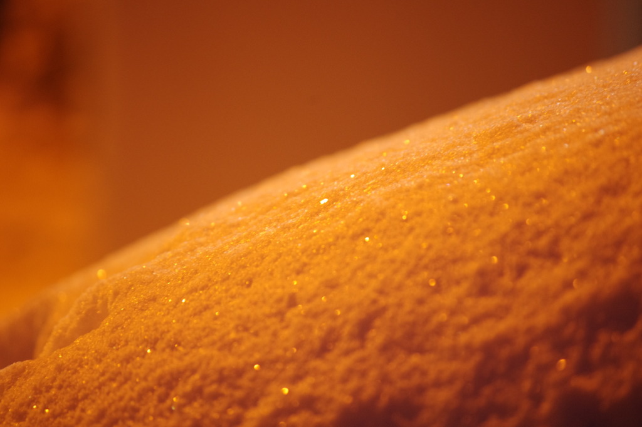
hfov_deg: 8.6
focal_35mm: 240
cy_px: 214
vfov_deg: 5.7
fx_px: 4278
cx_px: 321
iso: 800
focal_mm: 160
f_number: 5.6
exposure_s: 1/1.25
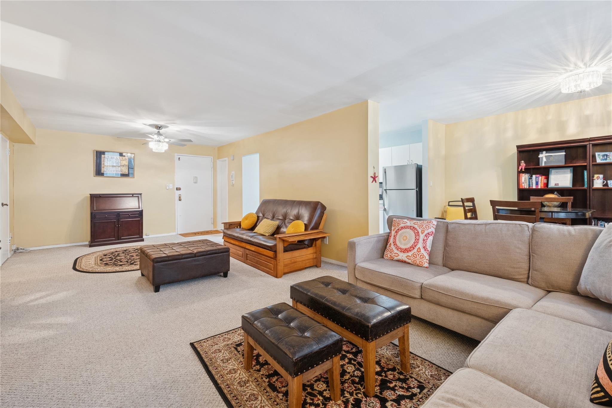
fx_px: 255
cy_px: 204
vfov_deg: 77.3
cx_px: 306
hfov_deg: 100.4
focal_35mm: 15
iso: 640
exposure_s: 1/1.25
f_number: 14
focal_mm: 15
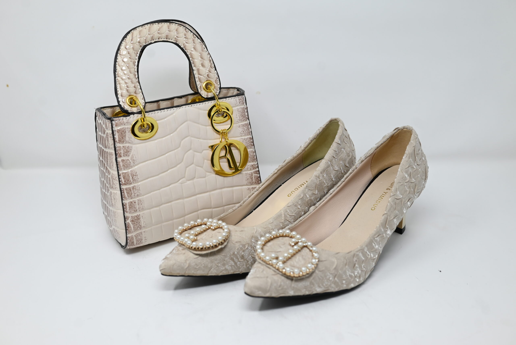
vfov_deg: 33.4
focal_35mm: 40
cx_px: 258
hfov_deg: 48.4
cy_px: 172
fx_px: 574
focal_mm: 40
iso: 400
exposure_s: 1/250
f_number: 4.5
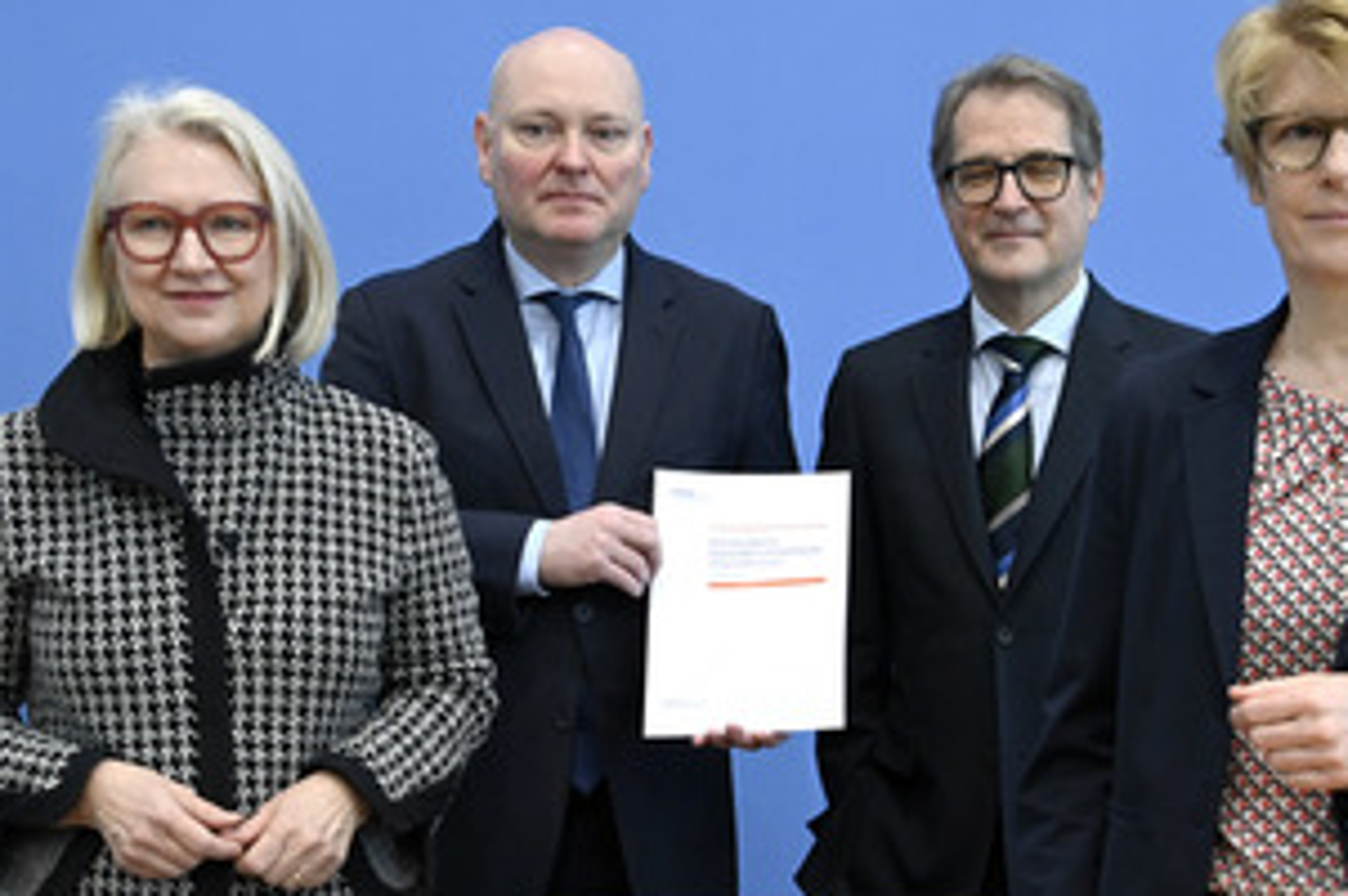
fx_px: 2469
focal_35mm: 66
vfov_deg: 20.5
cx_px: 808
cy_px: 582
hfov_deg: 30.5
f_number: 5.6
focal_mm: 44
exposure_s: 1/640
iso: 4000
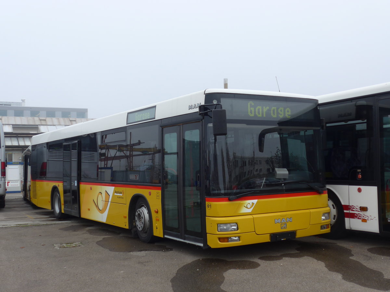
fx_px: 496
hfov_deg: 42.9
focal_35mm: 44
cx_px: 195
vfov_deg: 32.9
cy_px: 146
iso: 80
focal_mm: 9
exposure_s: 1/320
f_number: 2.8
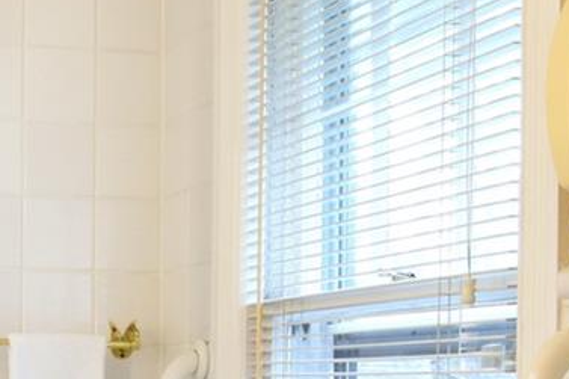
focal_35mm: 90
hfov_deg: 21.8
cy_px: 386
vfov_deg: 14.9
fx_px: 1417
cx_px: -14
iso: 640
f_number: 8
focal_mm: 11
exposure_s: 1/20
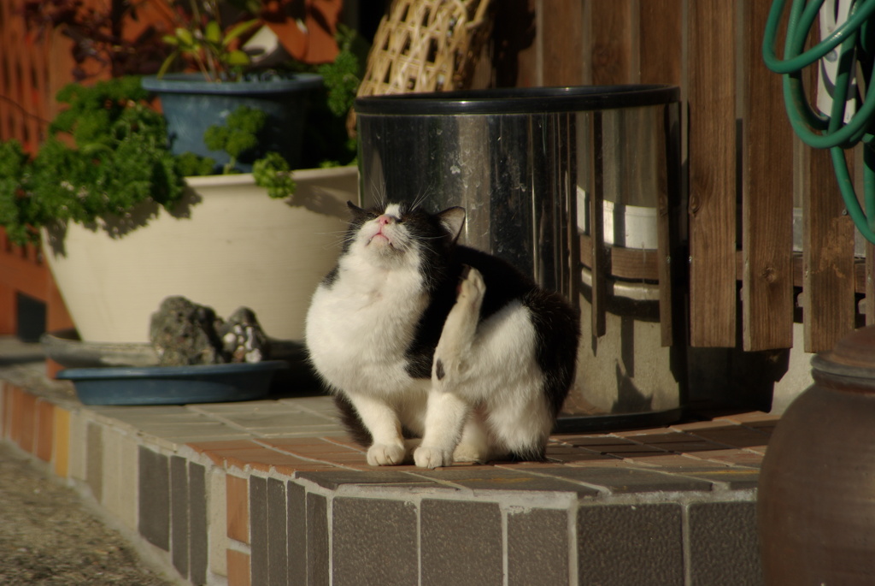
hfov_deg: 4.6
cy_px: 293
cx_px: 438
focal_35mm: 450
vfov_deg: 3.1
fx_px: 10948
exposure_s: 1/500
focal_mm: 300
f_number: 6.3
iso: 100
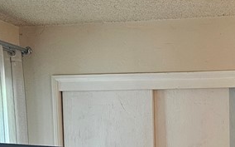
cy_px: 218
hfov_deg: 22.7
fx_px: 563
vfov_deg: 13.9
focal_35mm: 88
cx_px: 233
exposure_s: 1/60
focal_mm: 6.3
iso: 640
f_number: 1.7
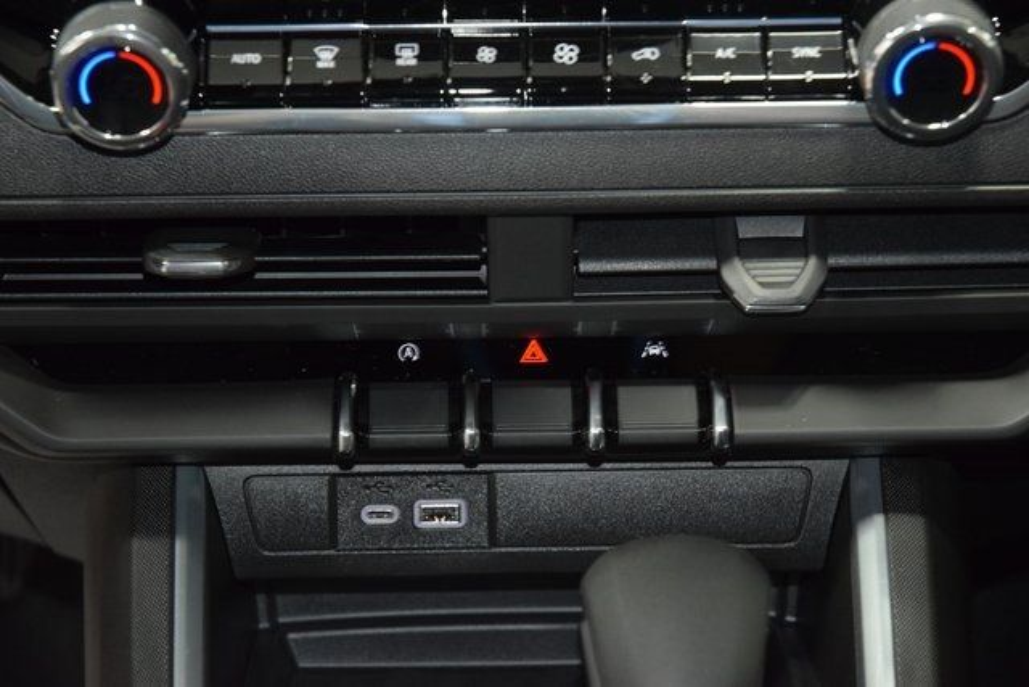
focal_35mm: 105
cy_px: 344
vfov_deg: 13.0
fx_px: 3002
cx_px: 514
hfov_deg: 19.5
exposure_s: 1/25
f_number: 4.5
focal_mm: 70
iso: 2500
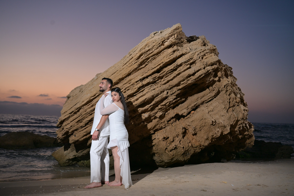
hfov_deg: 58.7
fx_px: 261
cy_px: 98
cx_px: 147
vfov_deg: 41.2
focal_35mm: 32
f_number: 4.5
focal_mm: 32
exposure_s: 1/160
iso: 640
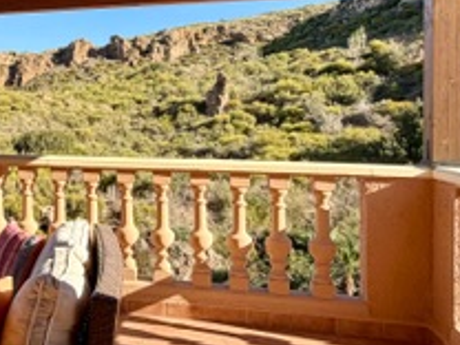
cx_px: 22
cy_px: 119
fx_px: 571
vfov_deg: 33.3
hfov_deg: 39.7
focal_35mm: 43
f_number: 2.2
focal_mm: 2.22
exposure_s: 1/770
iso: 40
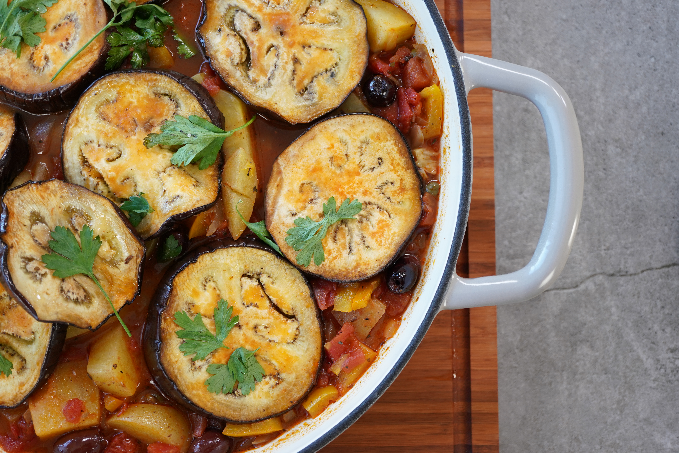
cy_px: 226
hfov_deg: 43.6
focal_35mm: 45
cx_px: 340
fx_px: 849
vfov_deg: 29.9
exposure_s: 1/80
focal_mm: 30
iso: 250
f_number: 3.5
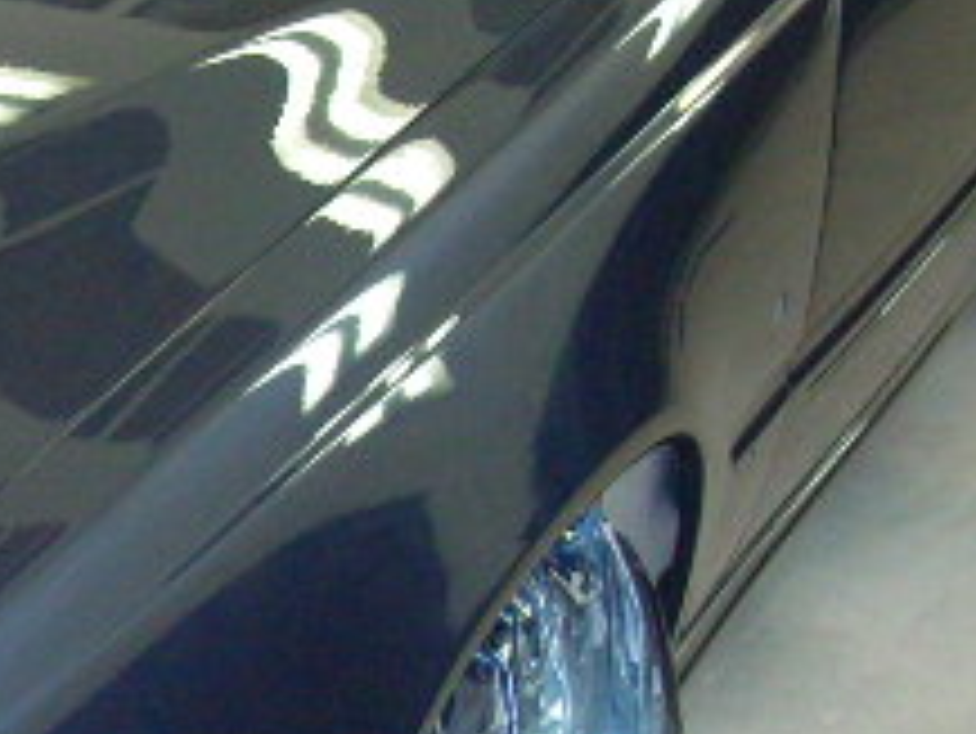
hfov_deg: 16.9
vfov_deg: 13.6
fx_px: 3075
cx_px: -315
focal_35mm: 109
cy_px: 545
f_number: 2.8
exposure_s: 1/60
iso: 400
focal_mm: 6.2
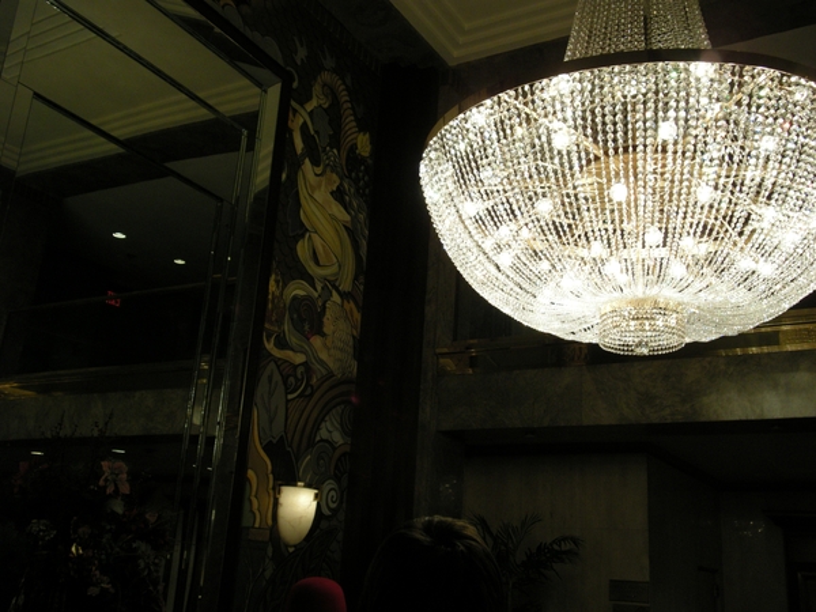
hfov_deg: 50.1
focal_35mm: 37
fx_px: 872
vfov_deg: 38.7
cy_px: 306
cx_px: 408
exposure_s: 1/60
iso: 253
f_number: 2.8
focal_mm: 7.9
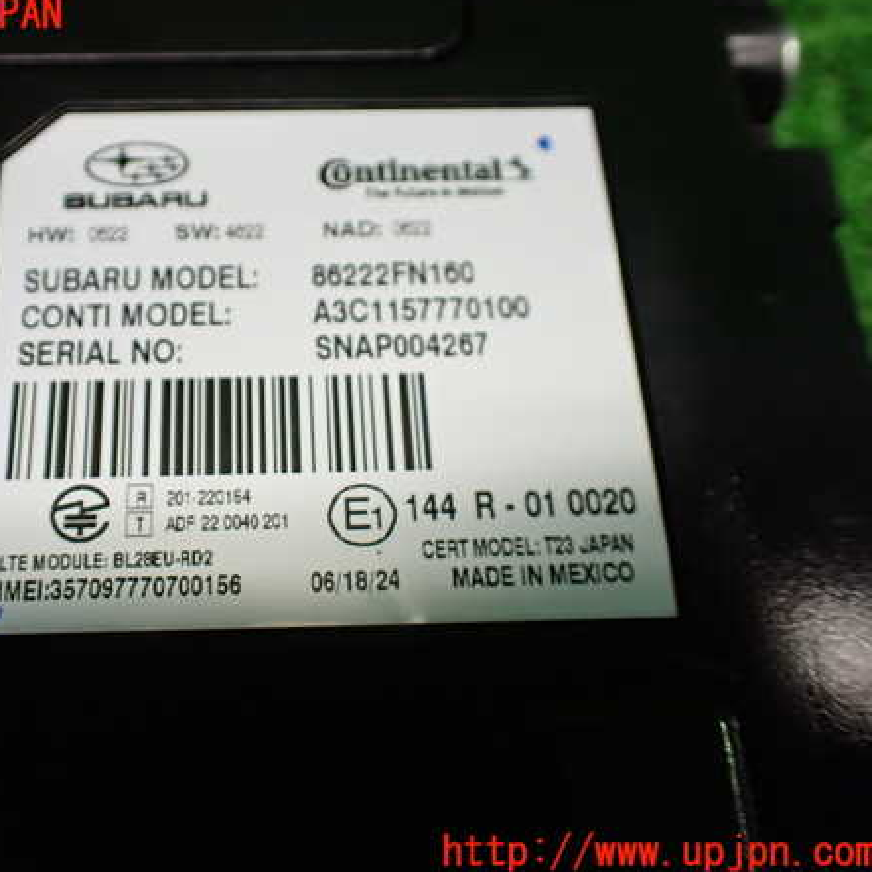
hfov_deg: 45.4
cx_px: 296
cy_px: 434
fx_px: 1026
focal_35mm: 36
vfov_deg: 46.0
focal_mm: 5.4
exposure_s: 1/125
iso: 500
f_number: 2.3
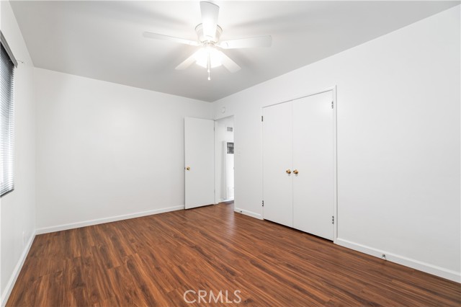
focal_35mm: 15
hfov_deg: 100.4
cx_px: 230
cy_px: 154
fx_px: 192
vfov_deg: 77.3
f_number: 8
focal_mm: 10
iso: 200
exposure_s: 1/1.67
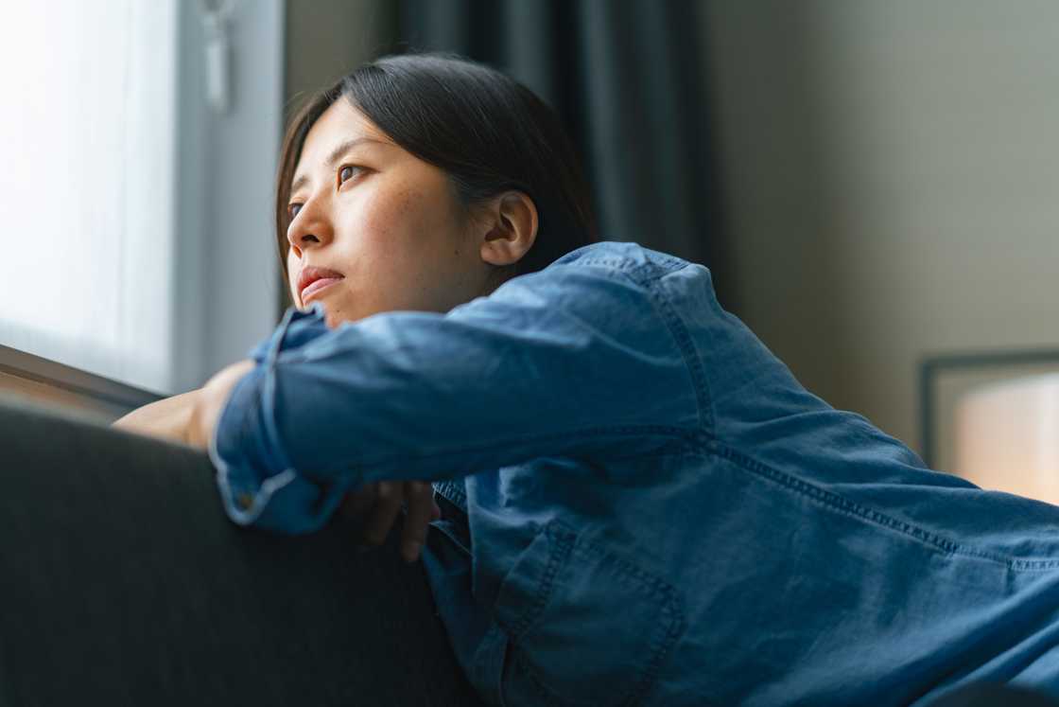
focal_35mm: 85
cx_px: 530
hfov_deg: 23.9
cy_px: 354
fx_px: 2501
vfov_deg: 16.1
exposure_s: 1/160
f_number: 1.4
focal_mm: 85
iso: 50
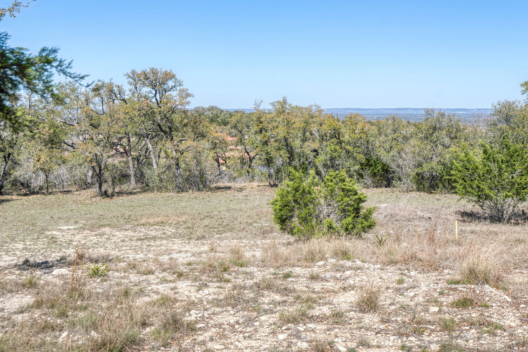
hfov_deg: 39.5
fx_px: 733
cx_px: 299
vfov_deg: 26.8
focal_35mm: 50
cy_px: 114
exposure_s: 1/2000
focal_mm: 35
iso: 100
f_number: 6.3
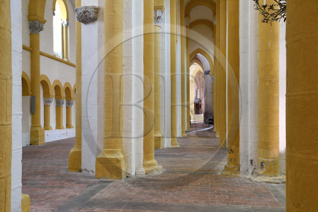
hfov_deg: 50.7
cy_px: 106
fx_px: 335
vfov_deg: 35.0
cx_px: 159
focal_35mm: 38
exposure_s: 1/13
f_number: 8
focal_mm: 38
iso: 1600
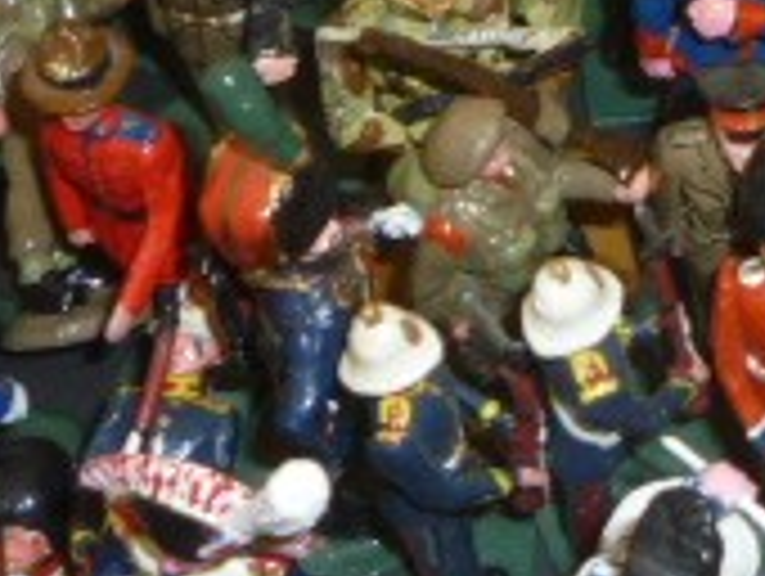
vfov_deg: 13.3
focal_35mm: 109
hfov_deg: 17.5
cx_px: 814
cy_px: -58
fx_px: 2412
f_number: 4
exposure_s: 1/30
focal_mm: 5.2
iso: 100
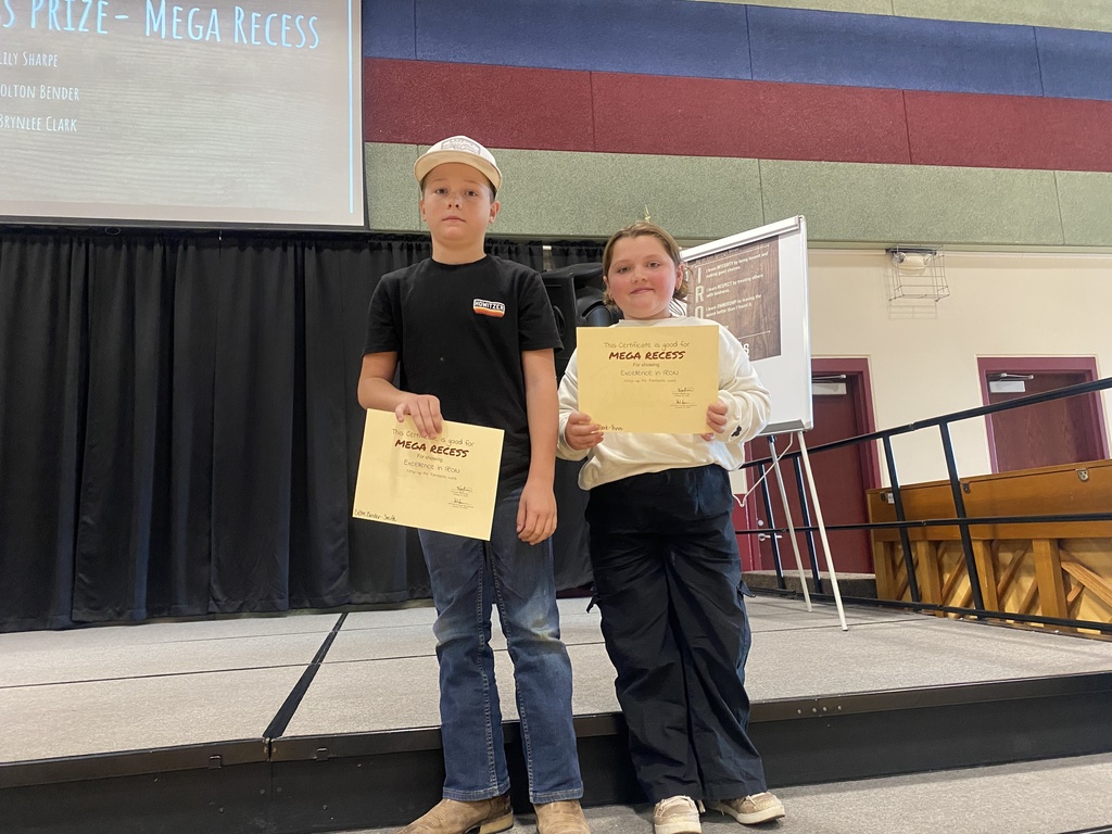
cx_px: 556
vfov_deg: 53.1
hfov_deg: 67.3
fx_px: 835
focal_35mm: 26
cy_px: 417
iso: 400
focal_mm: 4.25
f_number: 1.8
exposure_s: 1/60
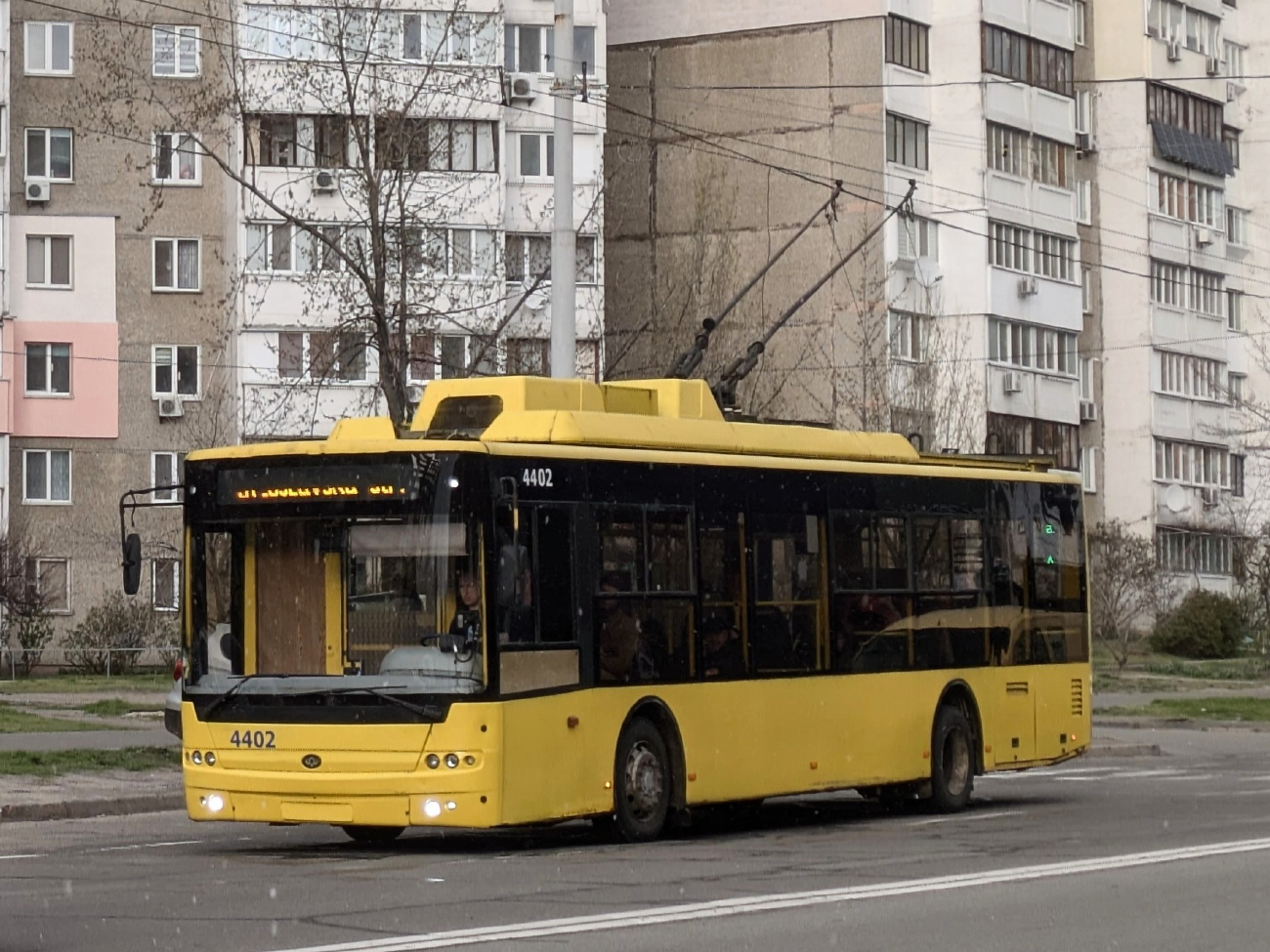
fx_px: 1871
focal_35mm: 51
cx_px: 635
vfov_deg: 28.6
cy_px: 476
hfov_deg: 37.5
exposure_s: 1/518
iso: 47
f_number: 1.89
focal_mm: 5.43
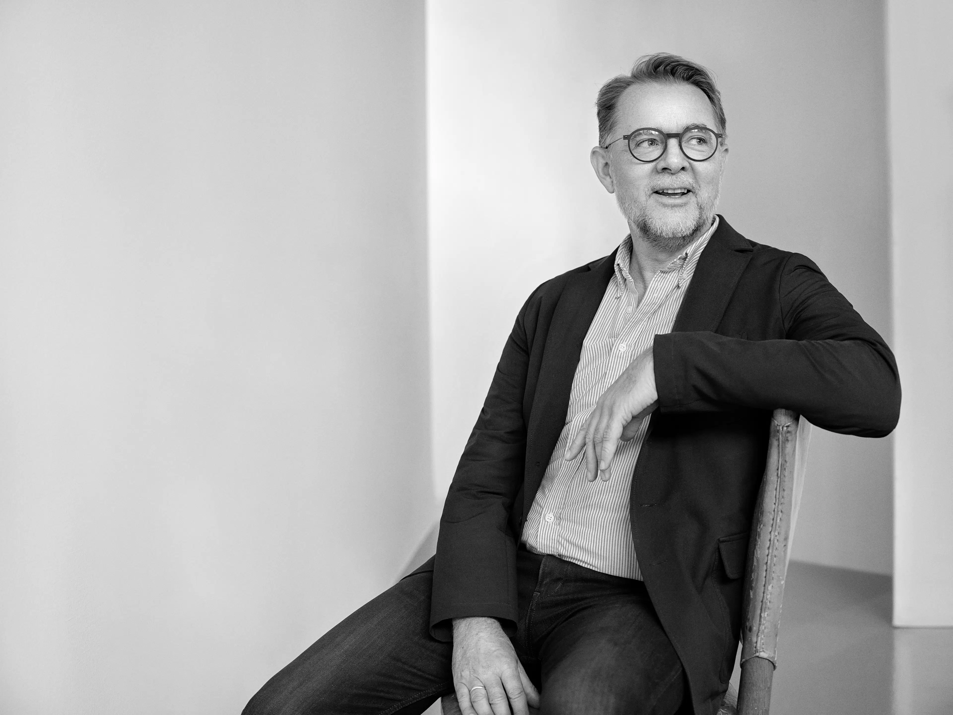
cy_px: 358
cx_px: 476
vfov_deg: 30.9
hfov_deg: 40.4
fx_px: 1294
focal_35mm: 47
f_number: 4
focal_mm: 59.8
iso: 4000
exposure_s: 1/200
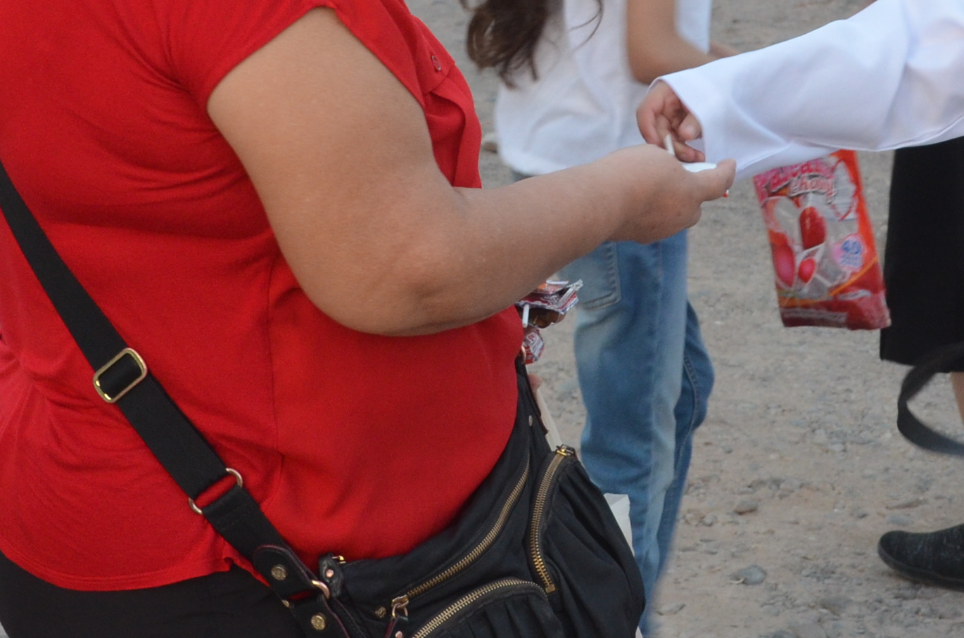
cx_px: 588
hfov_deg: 17.5
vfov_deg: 11.6
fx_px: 3135
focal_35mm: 117
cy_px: 170
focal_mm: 29
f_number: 8
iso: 800
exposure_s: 1/50
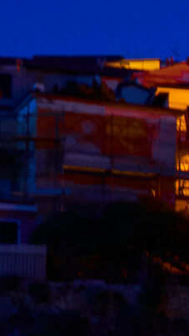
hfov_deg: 5.8
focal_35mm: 186
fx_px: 1656
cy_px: 383
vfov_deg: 11.4
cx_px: 704
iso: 800
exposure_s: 2
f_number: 4.5
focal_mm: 30
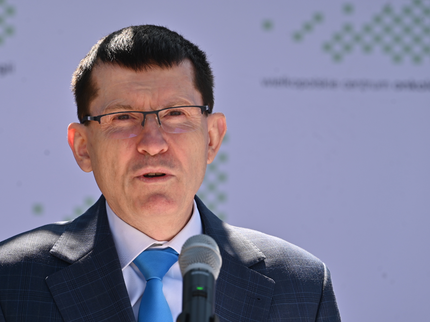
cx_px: 192
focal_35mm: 196
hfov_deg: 10.1
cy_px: 161
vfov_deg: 7.6
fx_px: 2435
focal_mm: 180
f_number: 6.3
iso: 100
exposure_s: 1/250
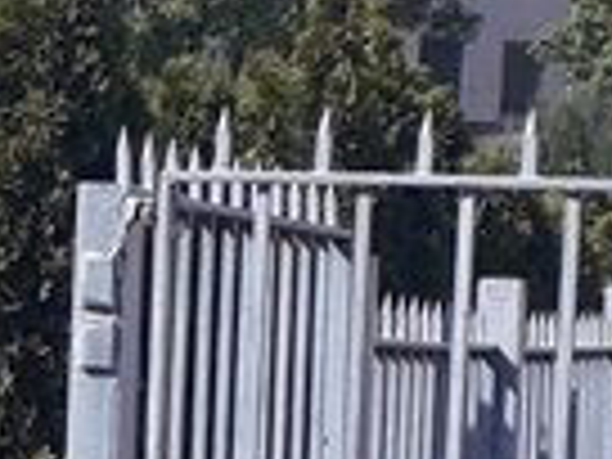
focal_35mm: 204
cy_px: 450
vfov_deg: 7.3
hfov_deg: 9.5
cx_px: -261
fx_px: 3607
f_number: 1.9
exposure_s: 1/1484
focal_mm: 3.6
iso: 40
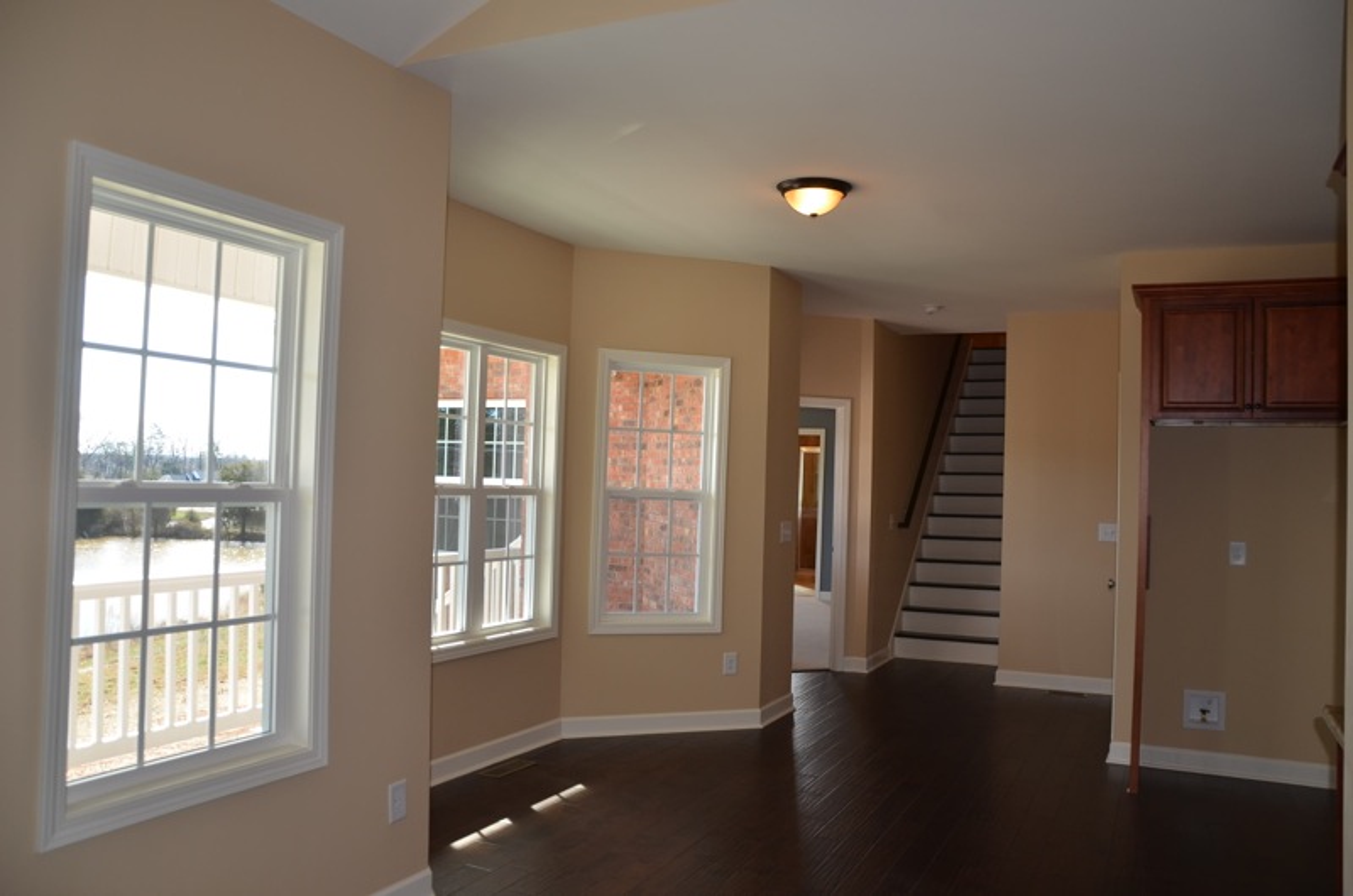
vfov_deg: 47.7
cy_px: 448
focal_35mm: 27
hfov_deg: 67.5
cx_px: 676
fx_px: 1013
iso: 200
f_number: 3.5
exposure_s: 1/160
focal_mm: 18
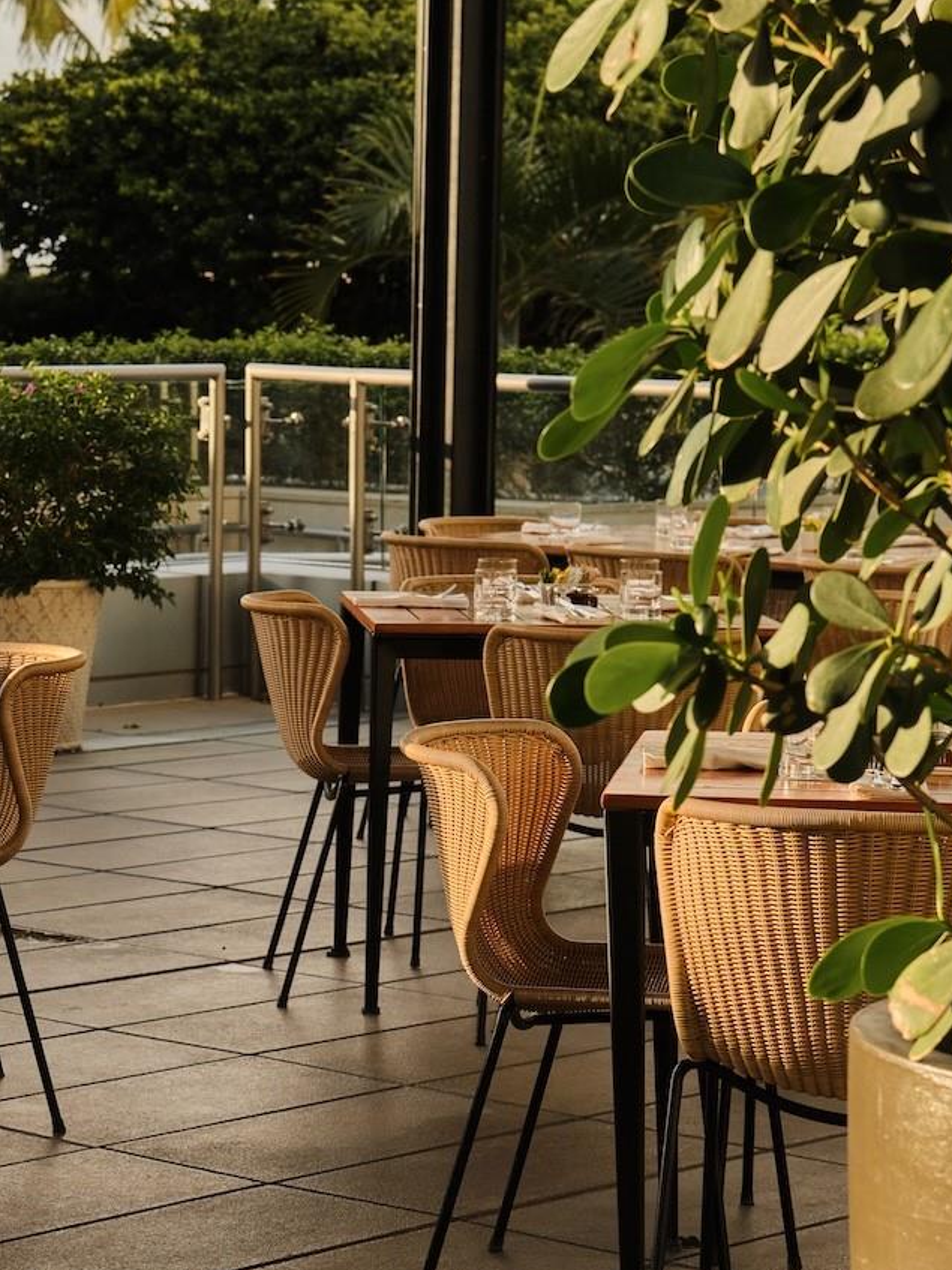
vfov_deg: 18.0
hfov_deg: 13.5
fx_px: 3998
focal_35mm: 109
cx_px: 262
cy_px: 636
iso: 1000
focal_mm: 50
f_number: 5.6
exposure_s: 1/800
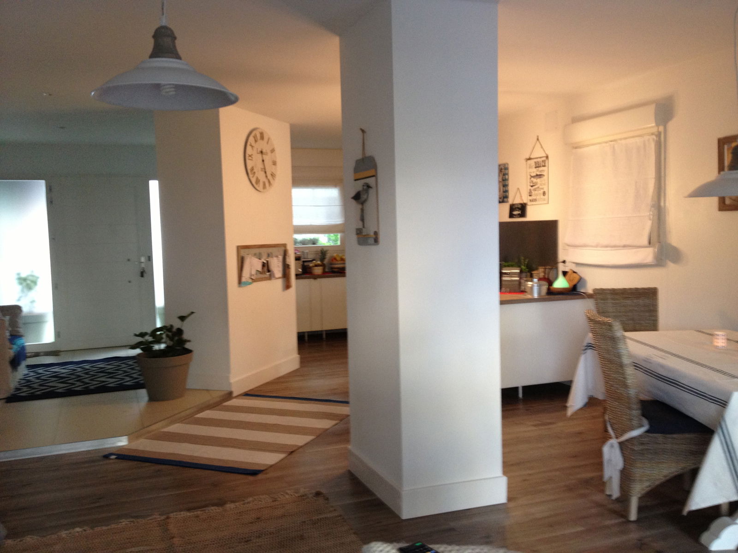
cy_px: 276
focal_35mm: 35
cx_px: 369
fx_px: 746
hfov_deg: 52.6
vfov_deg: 40.7
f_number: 2.4
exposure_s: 1/20
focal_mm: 4.28
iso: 125
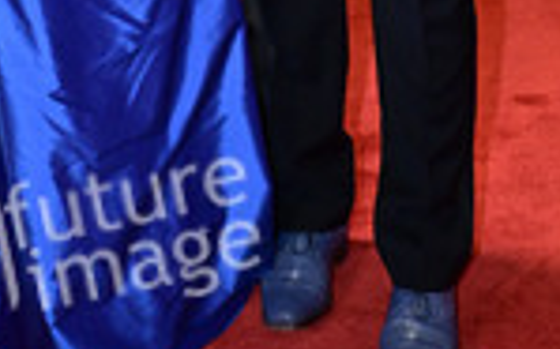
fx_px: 1541
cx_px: 177
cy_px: -315
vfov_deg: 11.8
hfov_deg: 20.5
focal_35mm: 101
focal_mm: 37
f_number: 5
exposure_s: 1/200
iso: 4000
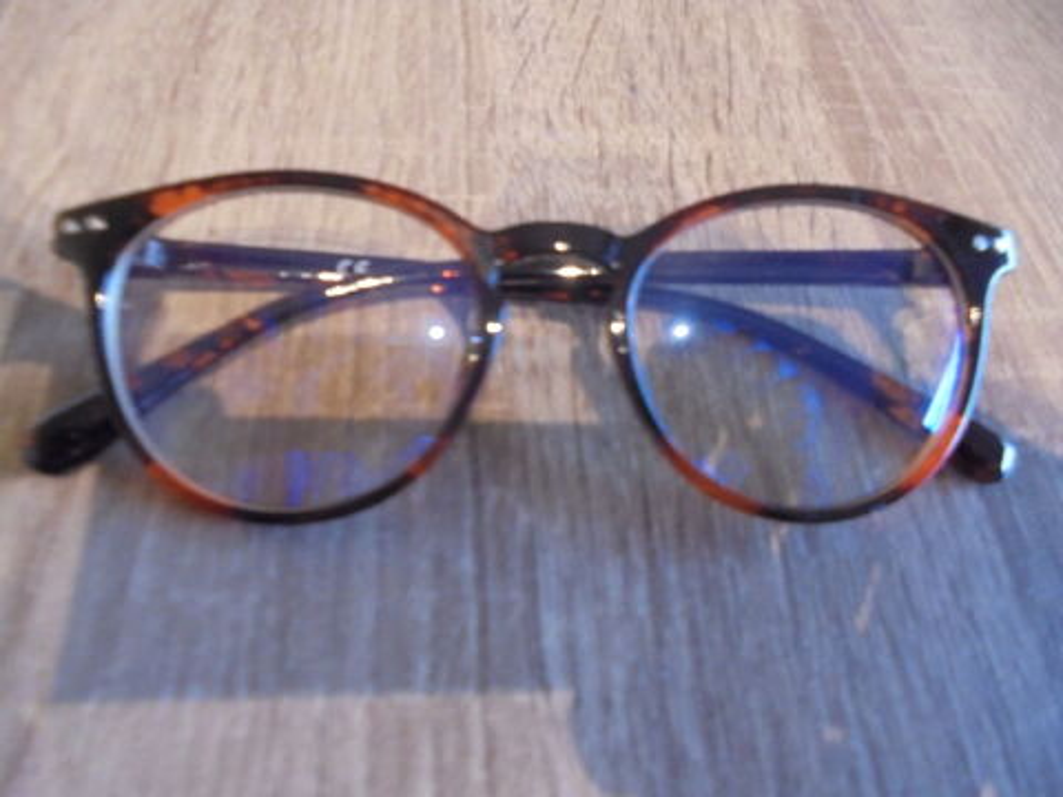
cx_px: 532
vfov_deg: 53.1
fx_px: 798
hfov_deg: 67.3
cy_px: 398
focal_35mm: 26
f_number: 3.5
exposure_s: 1/10
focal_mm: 4.6
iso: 400
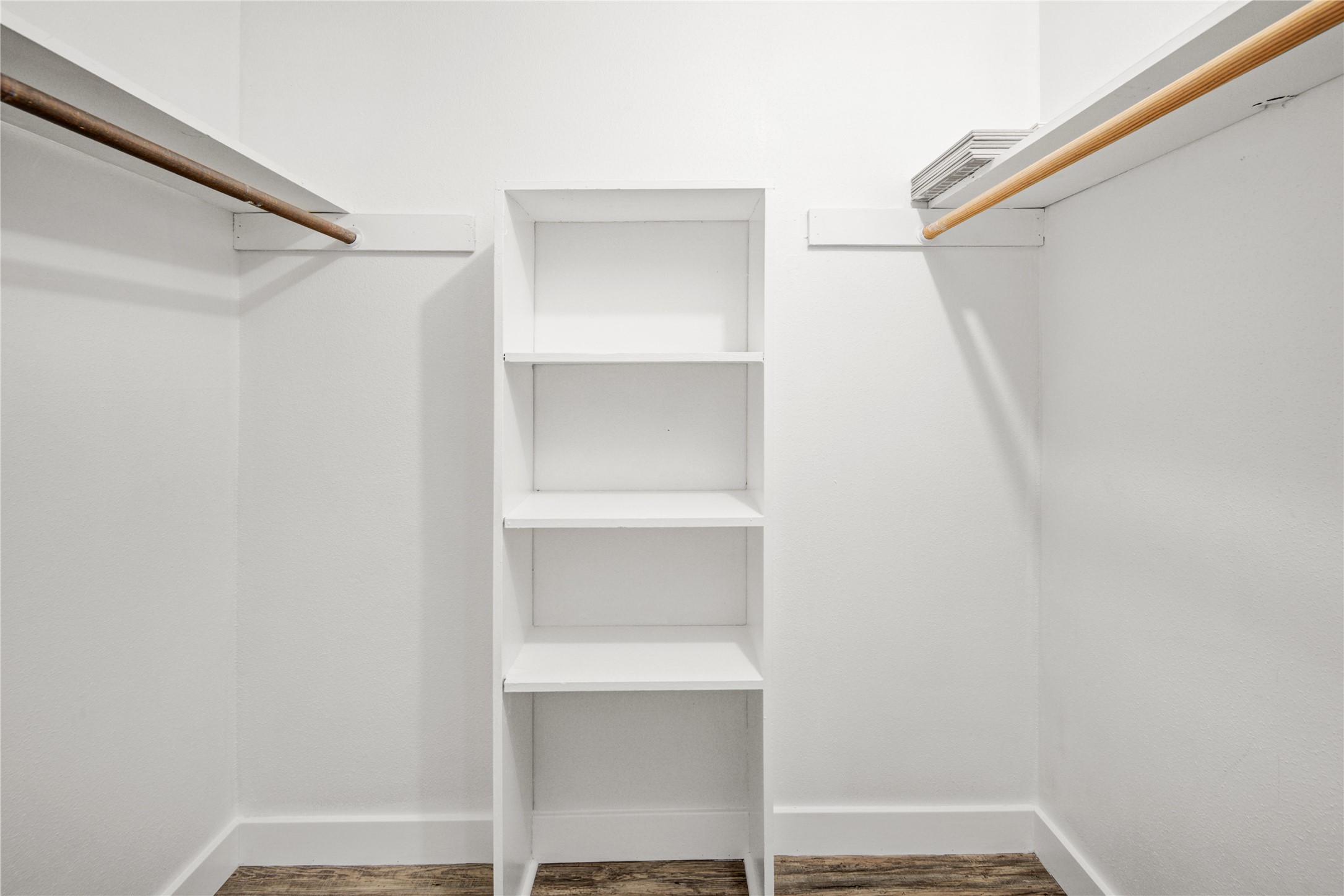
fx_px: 597
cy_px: 448
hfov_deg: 96.7
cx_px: 672
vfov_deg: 73.7
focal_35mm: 16
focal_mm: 16
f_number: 8
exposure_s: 1
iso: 160
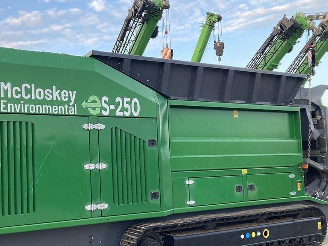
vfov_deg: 35.0
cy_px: 152
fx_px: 389
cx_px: 100
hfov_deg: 44.8
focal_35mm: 41
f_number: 1.8
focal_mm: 3.99
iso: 64
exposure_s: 1/121
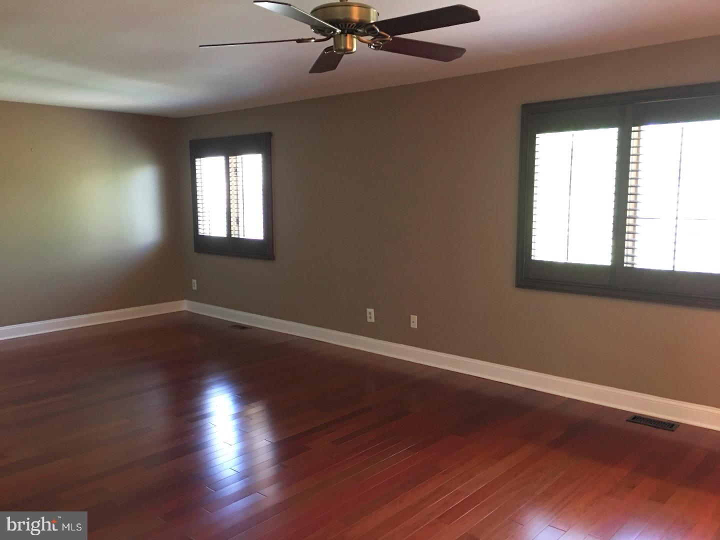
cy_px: 270
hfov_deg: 61.7
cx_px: 360
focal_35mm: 29
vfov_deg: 48.2
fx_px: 603
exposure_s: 1/10
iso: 80
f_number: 2.2
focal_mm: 4.15
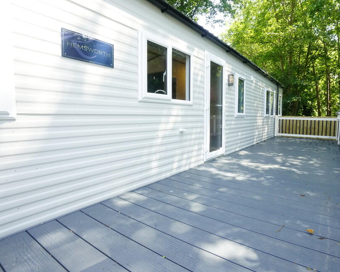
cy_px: 129
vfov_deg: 70.8
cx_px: 205
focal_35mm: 19
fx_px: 191
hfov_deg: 82.2
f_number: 18
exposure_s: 1/60
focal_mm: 16
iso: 2500
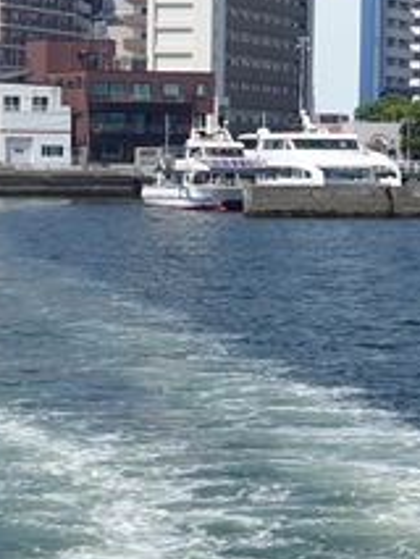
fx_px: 2796
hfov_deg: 8.6
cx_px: 60
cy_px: 353
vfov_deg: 11.4
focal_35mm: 173
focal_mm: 22
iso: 100
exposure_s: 1/500
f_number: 5.6
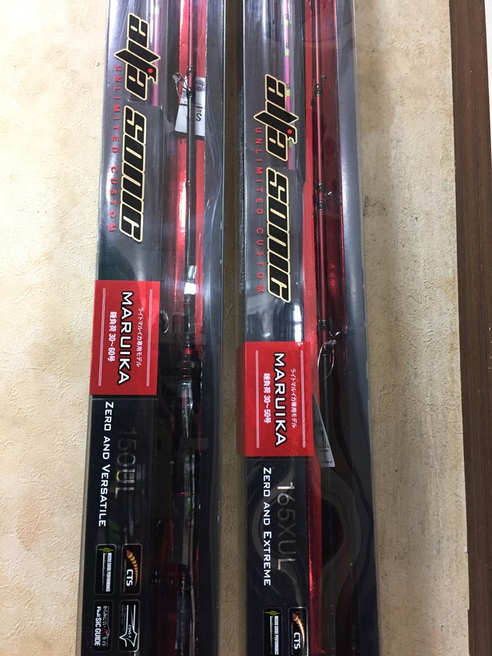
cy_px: 328
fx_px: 549
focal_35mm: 29
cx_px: 246
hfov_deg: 48.2
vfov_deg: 61.7
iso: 125
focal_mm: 4.15
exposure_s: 1/30
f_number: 2.2
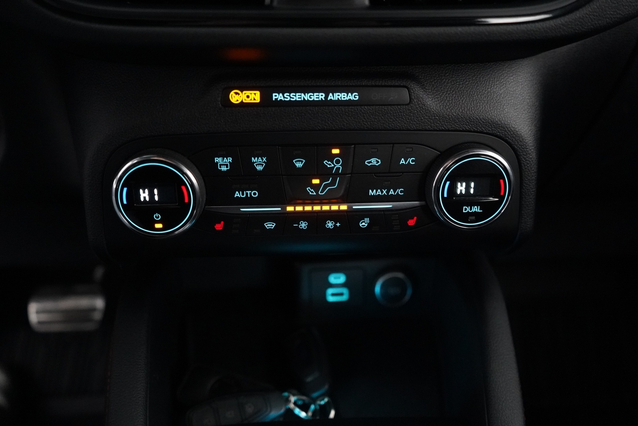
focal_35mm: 28
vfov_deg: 46.4
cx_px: 319
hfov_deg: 65.5
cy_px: 213
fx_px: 496
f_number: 3.5
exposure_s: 1/80
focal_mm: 28
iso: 12800
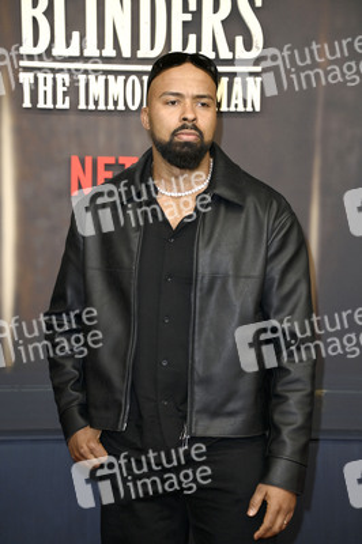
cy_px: 272
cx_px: 181
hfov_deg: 11.8
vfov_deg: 17.7
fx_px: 1753
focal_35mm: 116
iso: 500
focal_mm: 116
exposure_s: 1/250
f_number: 5.6
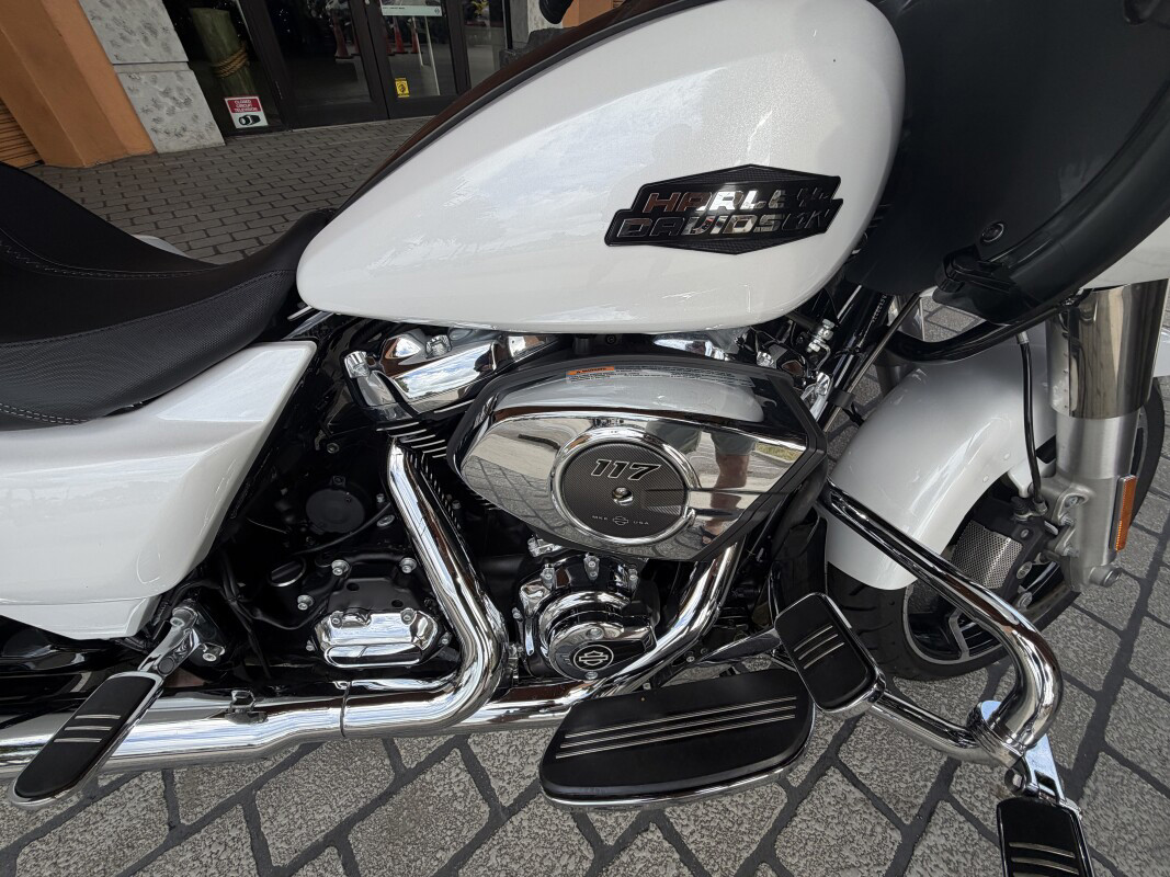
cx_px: 585
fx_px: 473
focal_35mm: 14
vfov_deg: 85.7
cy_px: 438
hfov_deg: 102.1
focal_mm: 2.22
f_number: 2.2
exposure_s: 1/540
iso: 40
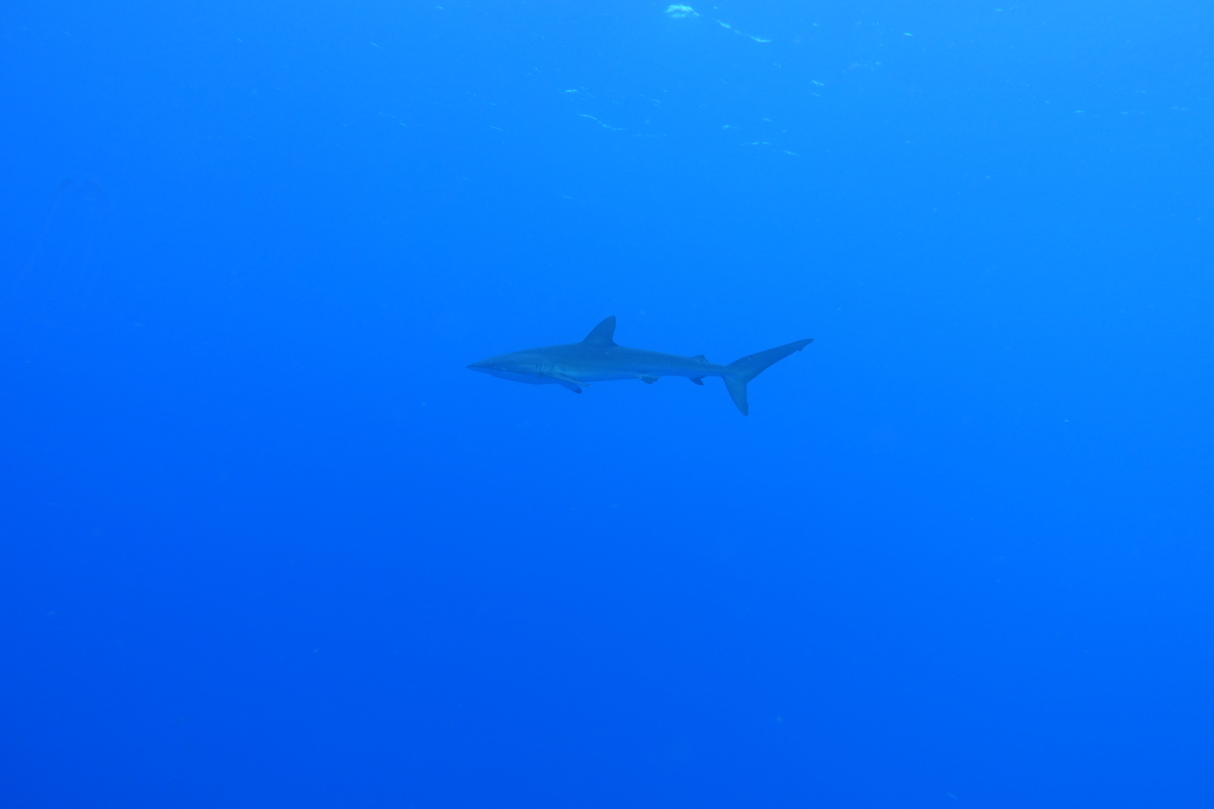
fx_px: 809
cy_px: 404
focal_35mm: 24
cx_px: 607
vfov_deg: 53.1
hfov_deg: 73.8
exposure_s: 1/100
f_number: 4
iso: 125
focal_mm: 8.8
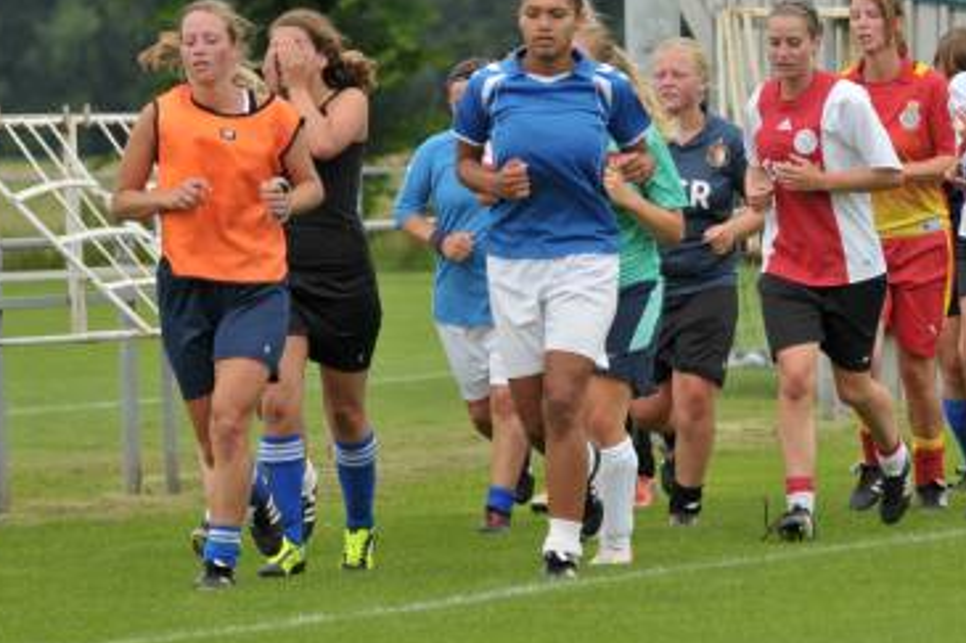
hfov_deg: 4.0
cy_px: 250
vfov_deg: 2.7
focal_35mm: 518
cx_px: 670
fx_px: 13893
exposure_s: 1/500
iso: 220
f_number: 5.3
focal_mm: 210
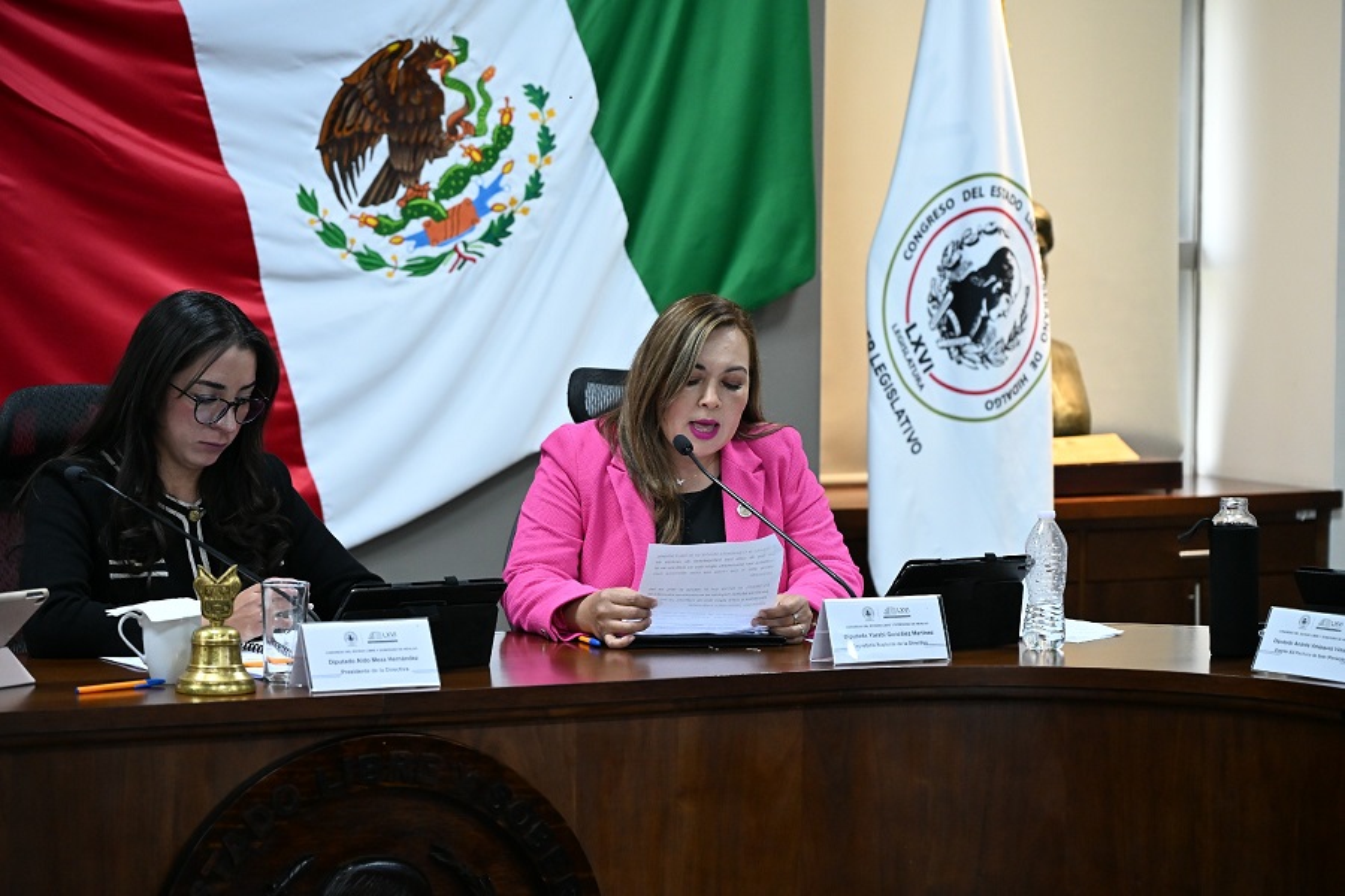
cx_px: 672
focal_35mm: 120
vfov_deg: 11.4
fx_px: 4483
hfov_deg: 17.1
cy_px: 448
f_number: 4
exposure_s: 1/125
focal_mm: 120
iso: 3600
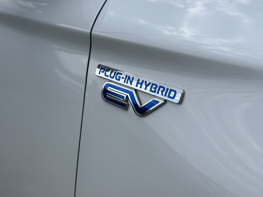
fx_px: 365
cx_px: 132
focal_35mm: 48
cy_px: 98
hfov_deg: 39.7
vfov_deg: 30.3
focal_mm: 6.86
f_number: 1.78
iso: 100
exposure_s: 1/6211
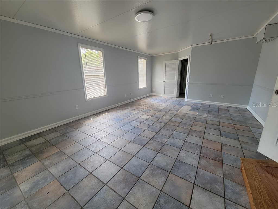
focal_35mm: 13
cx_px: 139
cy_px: 104
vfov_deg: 89.9
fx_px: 104
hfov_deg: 106.2
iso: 80
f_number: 2.2
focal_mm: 2.2
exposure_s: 1/59
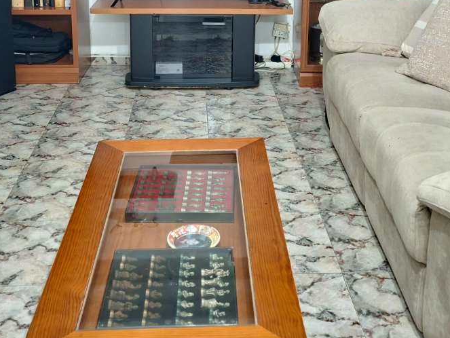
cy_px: 8
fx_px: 676
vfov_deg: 26.7
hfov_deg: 36.8
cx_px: 235
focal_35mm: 52
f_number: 1.8
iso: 1000
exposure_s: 1/25
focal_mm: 5.54
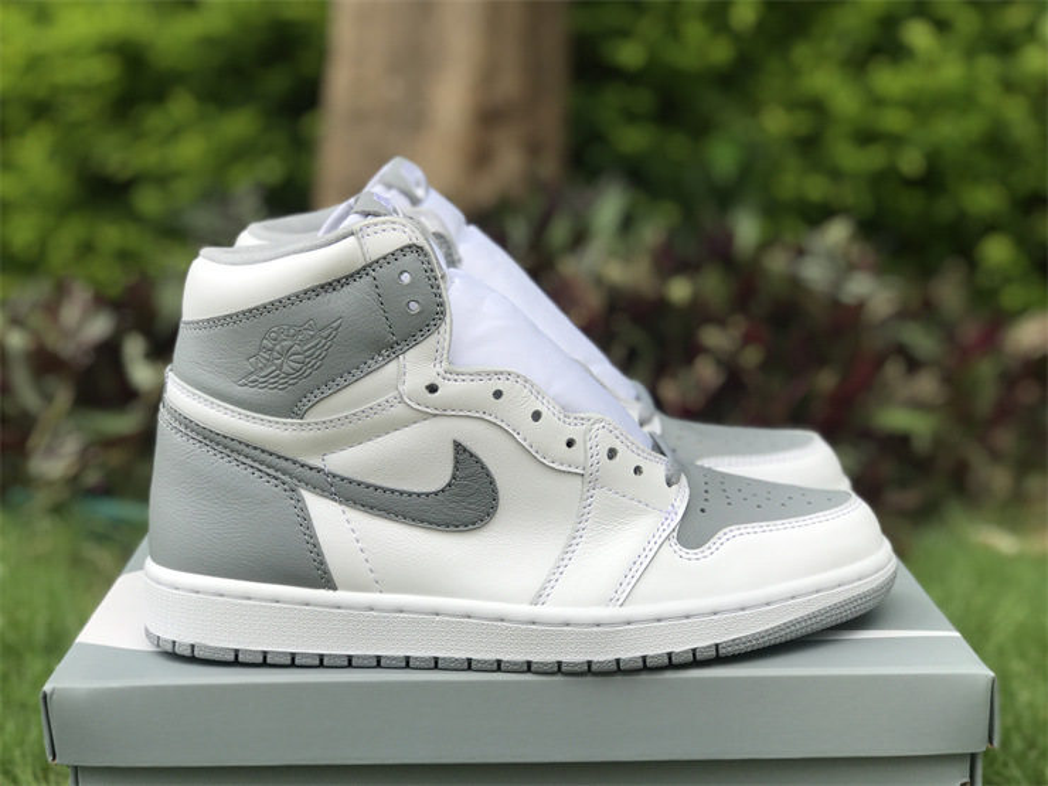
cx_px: 524
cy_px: 393
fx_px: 1726
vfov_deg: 25.7
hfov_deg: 33.8
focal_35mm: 57
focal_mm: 6.6
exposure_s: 1/237
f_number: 2.8
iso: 20
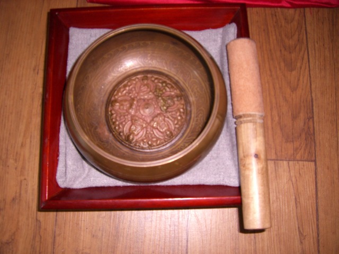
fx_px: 372
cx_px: 170
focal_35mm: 38
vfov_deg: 37.7
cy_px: 127
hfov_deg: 49.0
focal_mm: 6.2
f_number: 2.7
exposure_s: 1/60
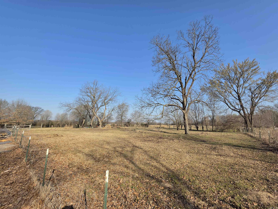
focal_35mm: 13
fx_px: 104
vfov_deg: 89.9
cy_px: 104
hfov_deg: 106.2
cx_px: 139
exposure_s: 1/1369
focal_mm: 2.2
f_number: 1.9
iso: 32
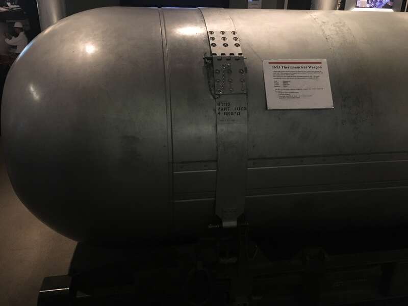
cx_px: 204
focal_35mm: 29
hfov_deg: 61.7
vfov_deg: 48.2
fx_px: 342
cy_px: 153
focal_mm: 4.15
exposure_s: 1/20
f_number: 2.2
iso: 200
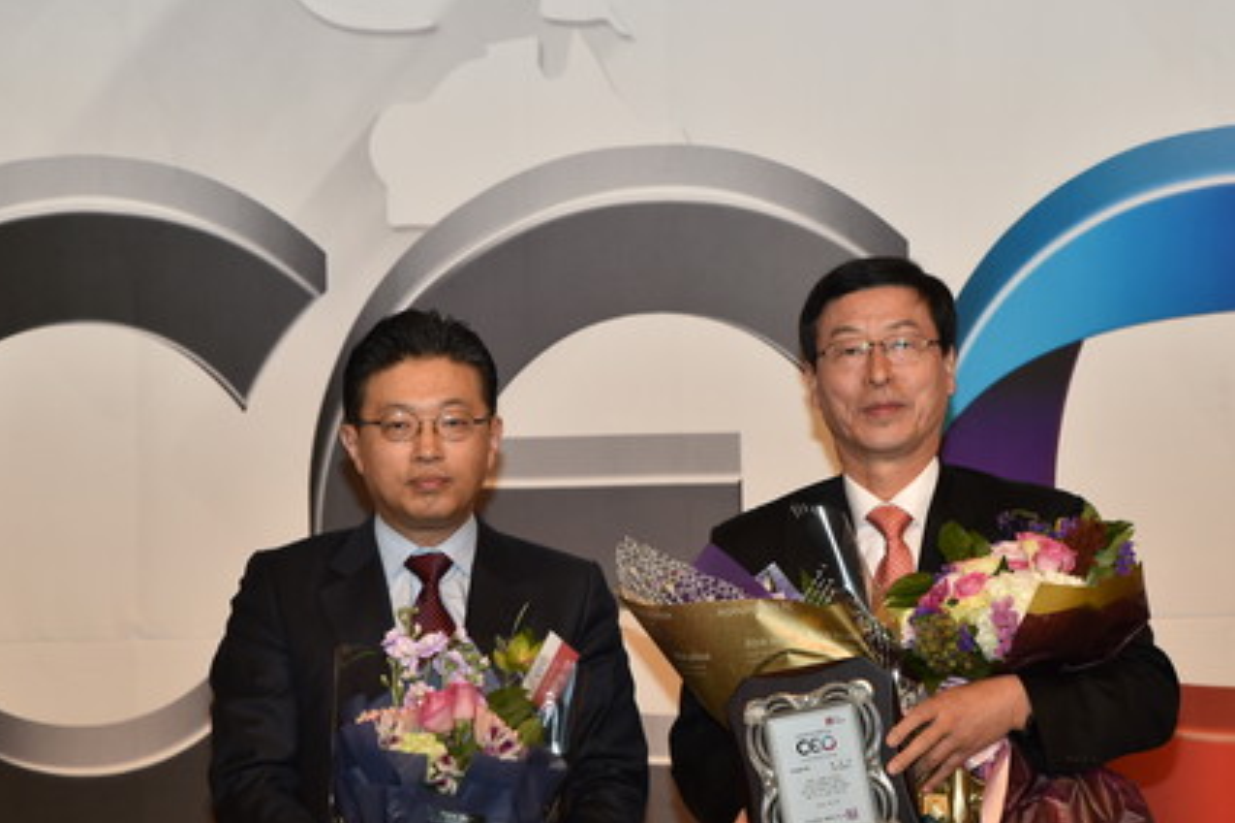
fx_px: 4595
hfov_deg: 15.3
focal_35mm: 134
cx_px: 671
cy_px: 569
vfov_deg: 10.2
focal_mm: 95
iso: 1250
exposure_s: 1/125
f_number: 7.1
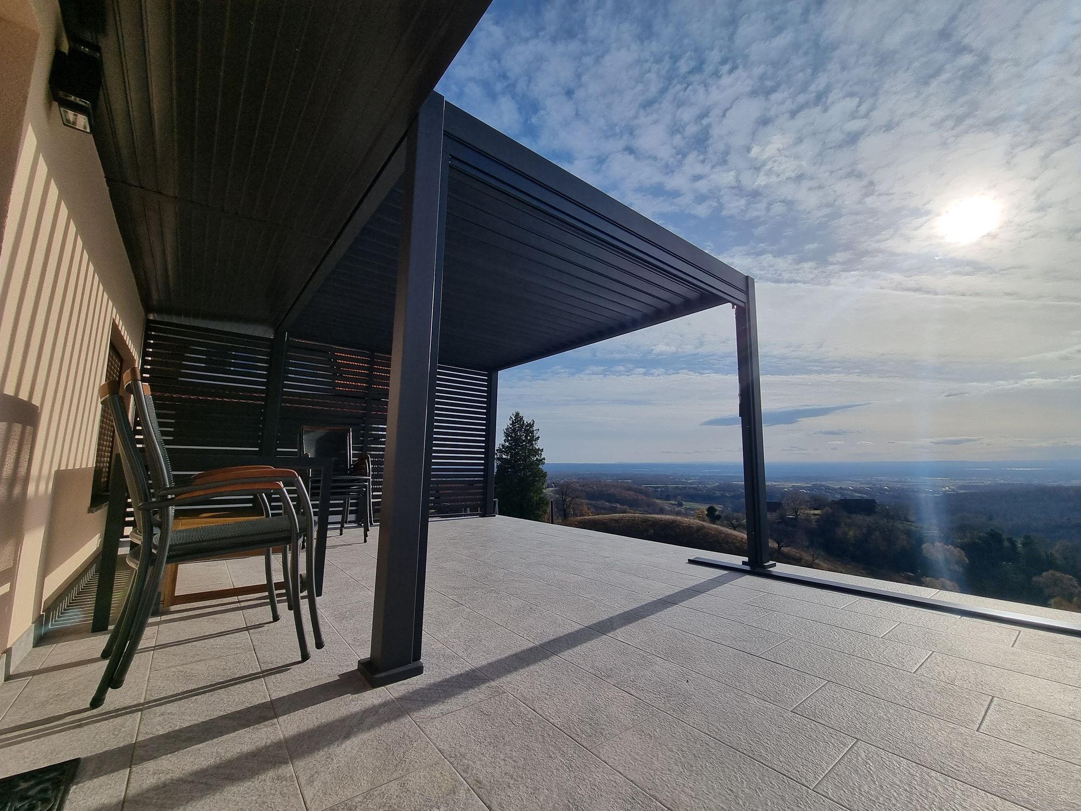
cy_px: 406
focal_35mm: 13
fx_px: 406
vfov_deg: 89.9
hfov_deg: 106.2
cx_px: 540
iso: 50
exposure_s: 1/7168
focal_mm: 2.2
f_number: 2.2
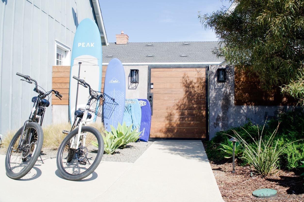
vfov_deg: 38.9
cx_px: 155
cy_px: 98
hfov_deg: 55.8
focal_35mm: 34
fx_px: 287
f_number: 5
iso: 100
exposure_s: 1/640
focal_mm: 22
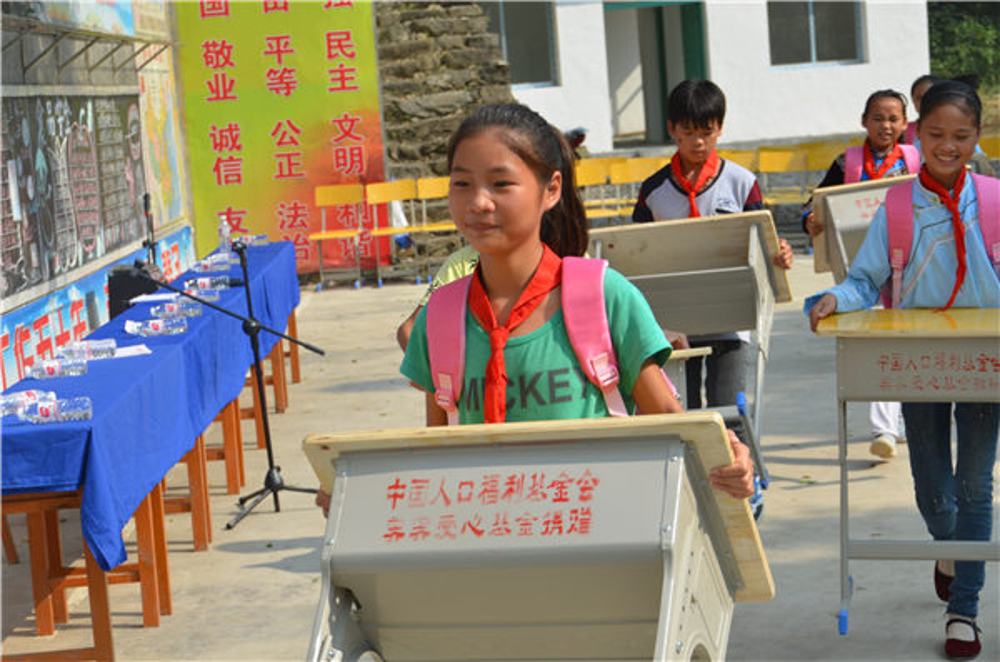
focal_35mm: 82
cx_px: 500
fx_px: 2286
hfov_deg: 24.7
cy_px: 331
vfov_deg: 16.5
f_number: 8
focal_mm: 55
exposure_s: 1/250
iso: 110
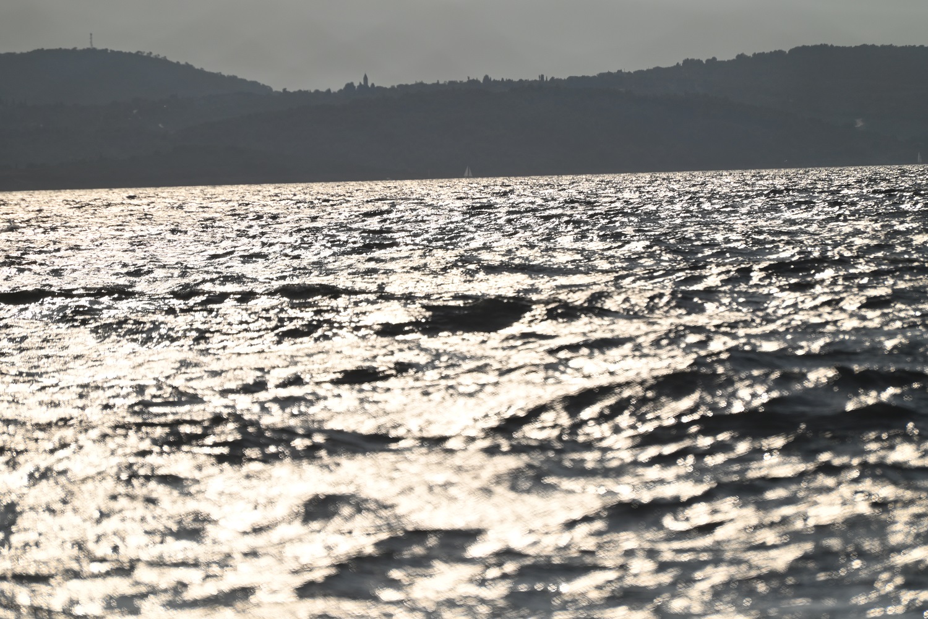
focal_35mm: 300
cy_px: 310
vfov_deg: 4.6
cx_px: 464
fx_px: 7735
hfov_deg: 6.9
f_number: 5.6
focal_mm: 300
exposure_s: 1/8000
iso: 200
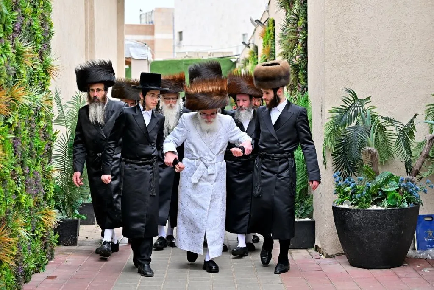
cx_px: 217
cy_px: 145
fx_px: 880
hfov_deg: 27.7
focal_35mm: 73
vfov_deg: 18.7
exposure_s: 1/640
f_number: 4
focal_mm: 73
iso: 160
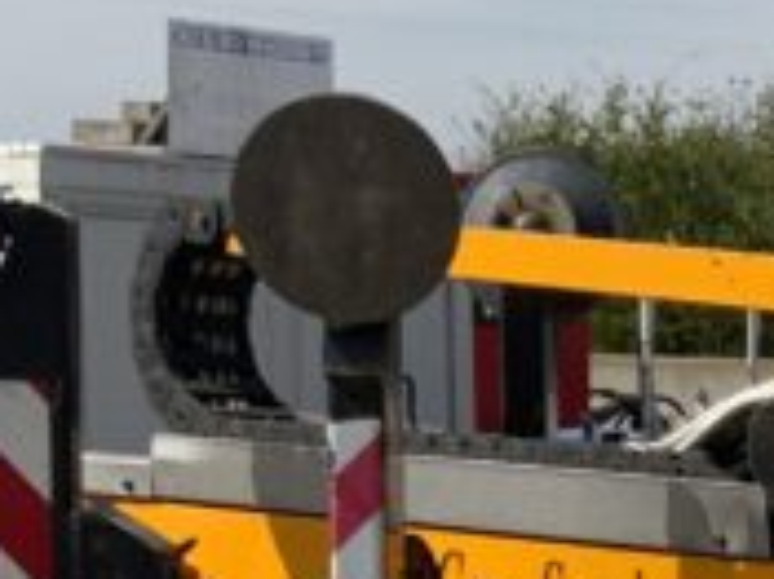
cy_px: 1171
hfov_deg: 11.0
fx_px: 3799
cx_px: 1300
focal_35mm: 170
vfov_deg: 8.3
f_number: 1.8
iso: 20
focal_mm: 3
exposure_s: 1/2141
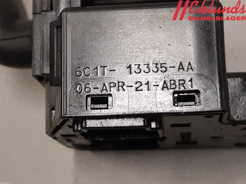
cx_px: 123
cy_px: 92
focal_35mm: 26
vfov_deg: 53.1
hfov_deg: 67.3
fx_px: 185
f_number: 1.7
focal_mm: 3.93
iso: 125
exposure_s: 1/50
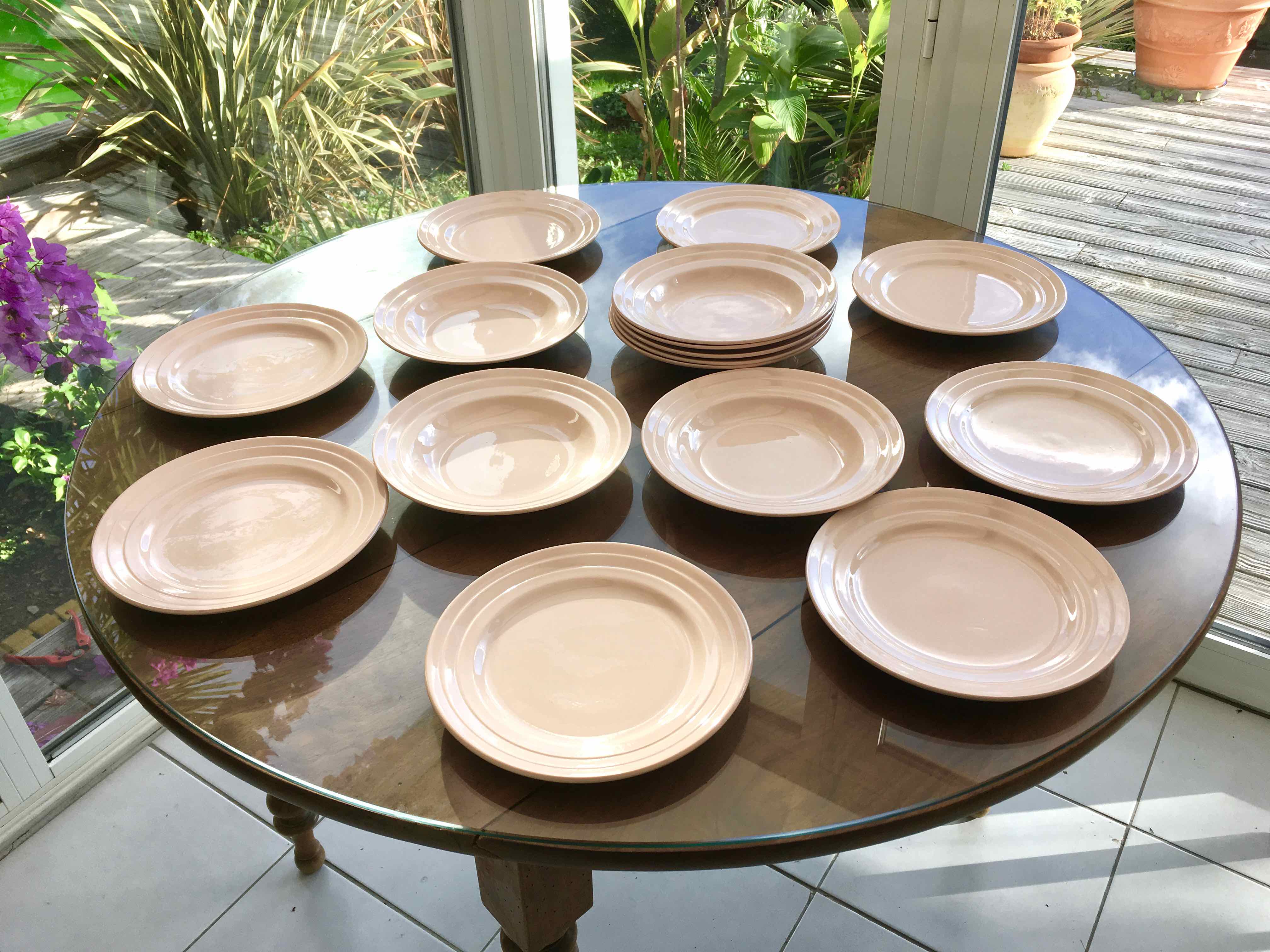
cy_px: 476
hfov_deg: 61.7
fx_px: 1064
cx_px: 635
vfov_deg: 48.2
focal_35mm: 29
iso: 25
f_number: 2.2
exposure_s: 1/278
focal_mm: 4.15
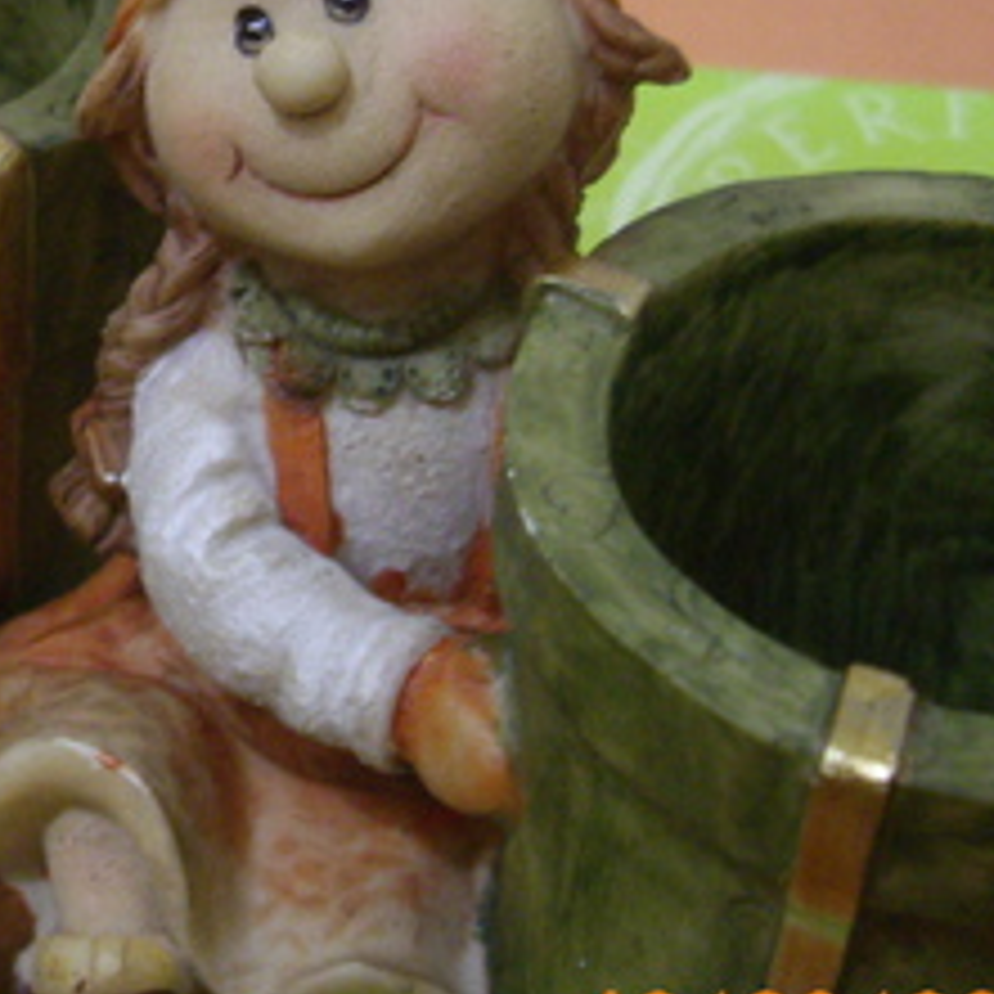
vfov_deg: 19.0
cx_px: 36
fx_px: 2956
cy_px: 247
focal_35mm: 91
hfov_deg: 18.7
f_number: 2.8
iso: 400
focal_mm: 7.9
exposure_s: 1/10
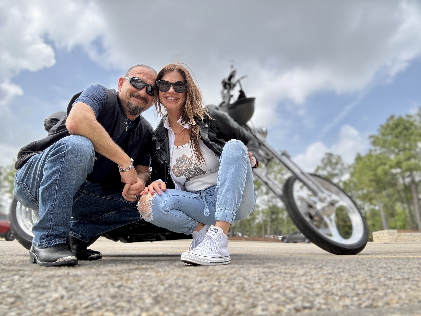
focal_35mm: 23
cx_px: 210
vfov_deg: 58.9
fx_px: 280
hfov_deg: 73.9
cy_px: 158
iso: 25
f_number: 1.9
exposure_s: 1/575
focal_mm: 2.69
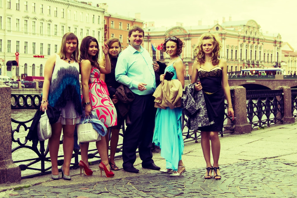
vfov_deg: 19.9
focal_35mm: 69
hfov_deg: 29.4
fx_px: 565
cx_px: 150
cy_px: 99
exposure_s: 1/250
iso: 200
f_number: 5.6
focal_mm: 45
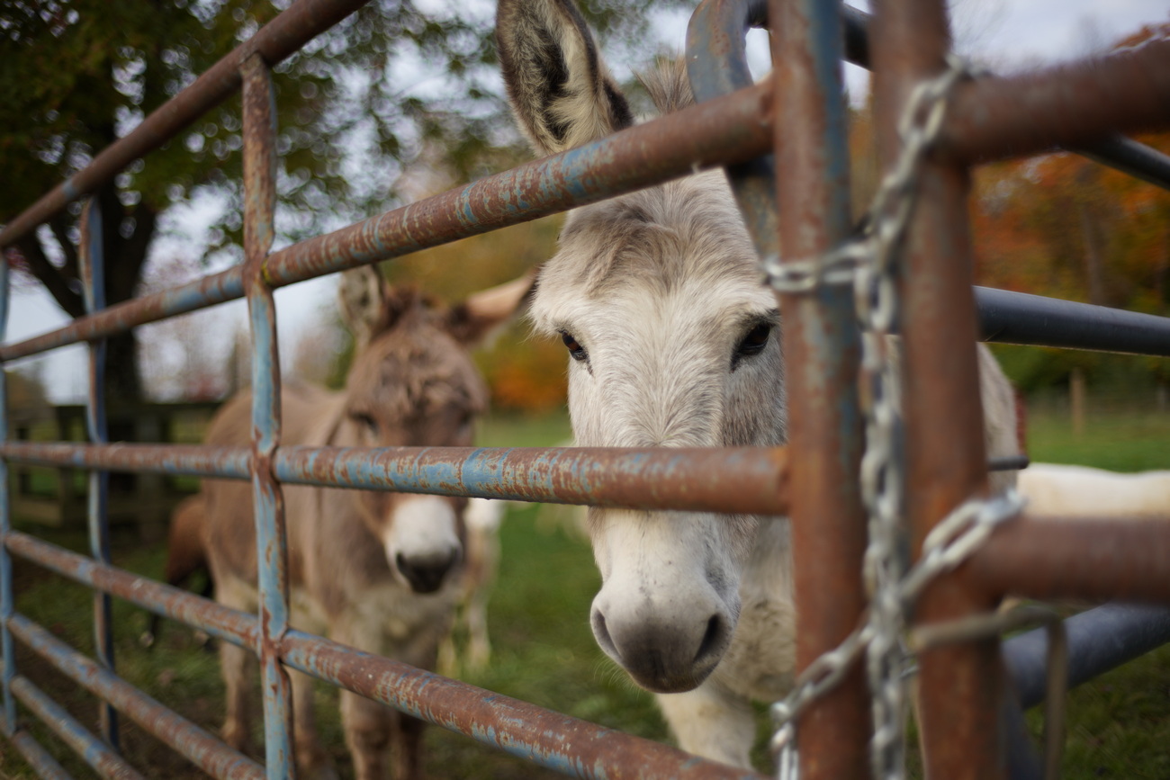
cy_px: 390
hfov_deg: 54.4
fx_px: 1138
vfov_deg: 37.9
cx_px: 585
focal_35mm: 35
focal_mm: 35
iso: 100
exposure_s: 1/1000
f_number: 1.4
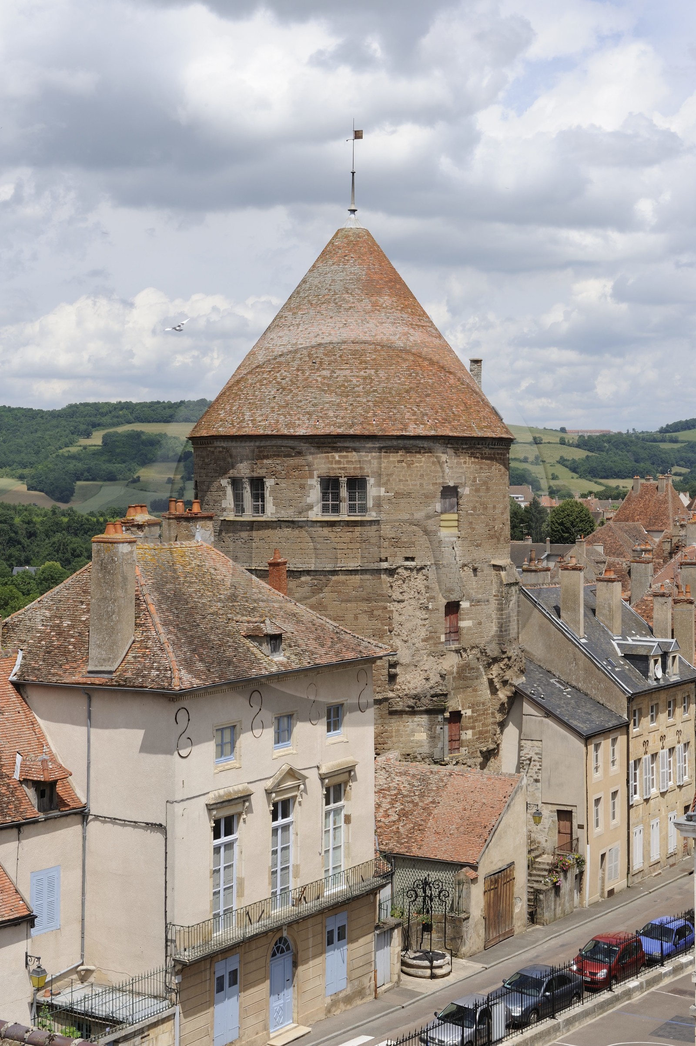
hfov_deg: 23.3
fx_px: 1684
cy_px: 523
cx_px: 348
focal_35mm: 58
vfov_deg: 34.5
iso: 200
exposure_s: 1/160
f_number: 16
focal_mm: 58
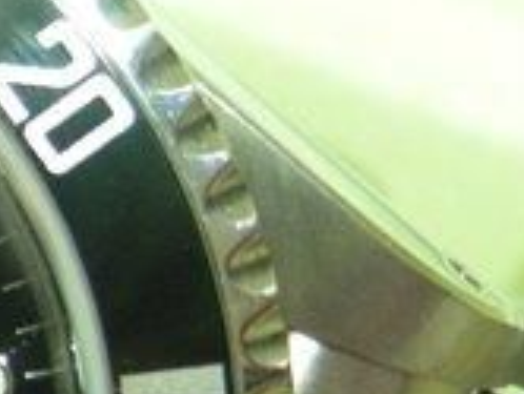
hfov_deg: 8.6
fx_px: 3381
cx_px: -316
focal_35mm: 223
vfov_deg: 6.7
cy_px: 385
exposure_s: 1/14.7
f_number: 3.5
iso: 200
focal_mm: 9.7
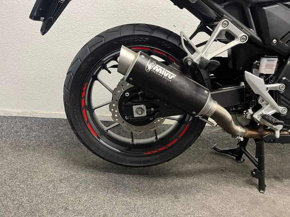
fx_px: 218
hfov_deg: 67.3
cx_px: 145
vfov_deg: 53.1
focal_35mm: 26
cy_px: 108
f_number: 1.6
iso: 320
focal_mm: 5.1
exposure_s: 1/50
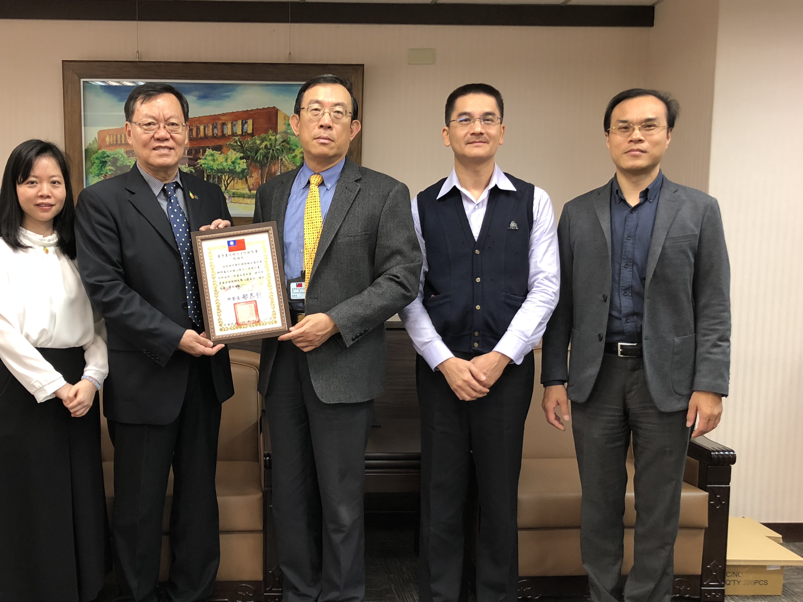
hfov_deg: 49.5
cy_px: 357
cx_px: 284
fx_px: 858
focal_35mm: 37
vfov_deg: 38.5
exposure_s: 1/60
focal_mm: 3.99
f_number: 1.8
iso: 125
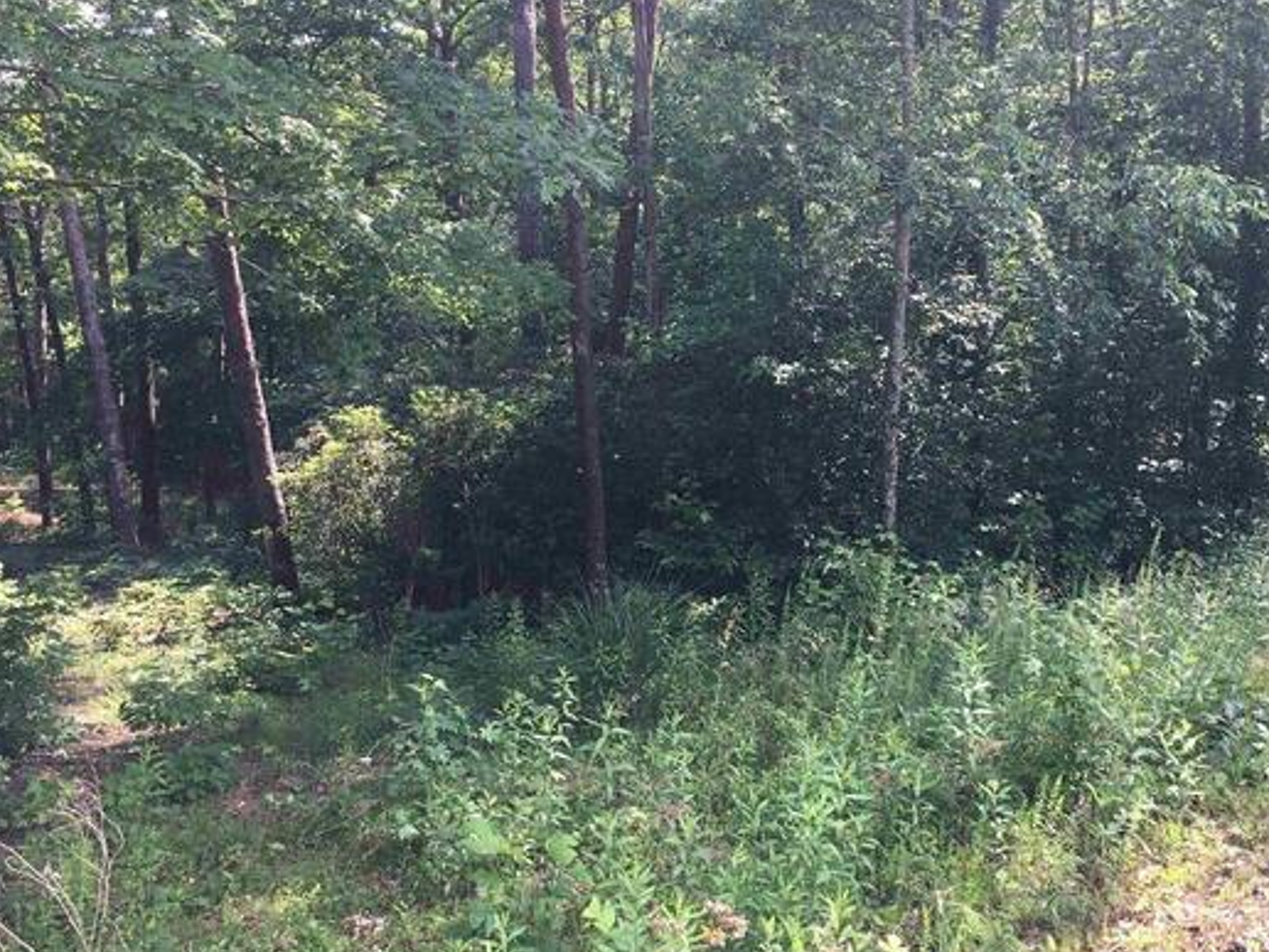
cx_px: 772
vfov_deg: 39.6
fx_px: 1320
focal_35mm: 36
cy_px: 428
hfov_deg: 51.0
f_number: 2.2
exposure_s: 1/221
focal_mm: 4.15
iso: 25
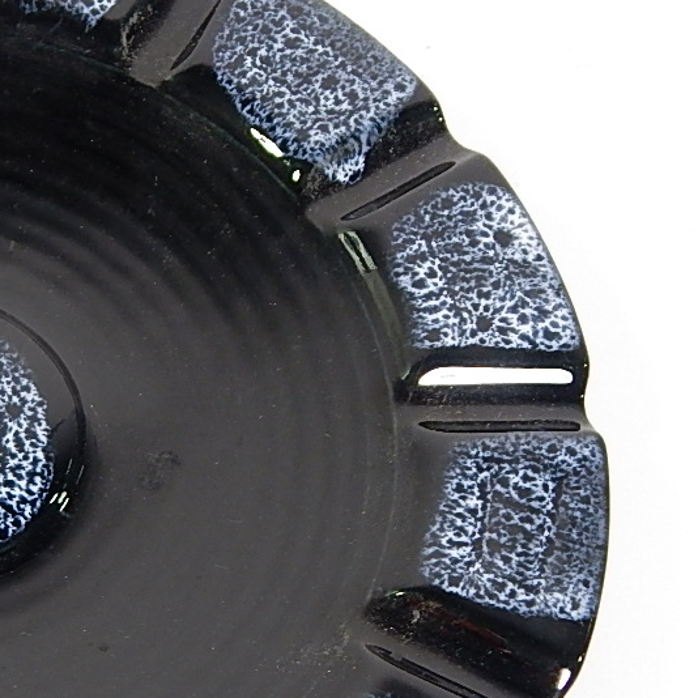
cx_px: -108
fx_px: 2053
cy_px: 478
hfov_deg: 18.4
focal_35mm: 90
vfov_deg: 19.2
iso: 160
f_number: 3.3
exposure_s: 1/30
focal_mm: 6.1
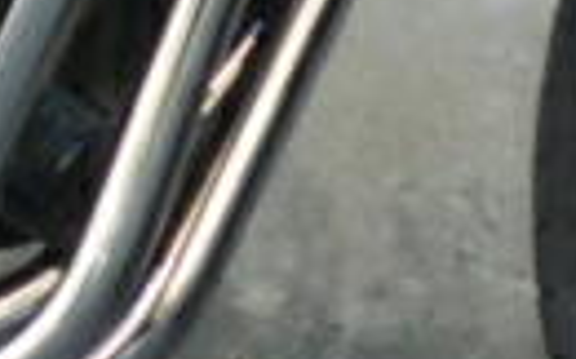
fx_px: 7623
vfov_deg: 2.7
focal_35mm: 486
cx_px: -736
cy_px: -355
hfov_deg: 4.3
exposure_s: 1/50
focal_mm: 9.6
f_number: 3.5
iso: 125
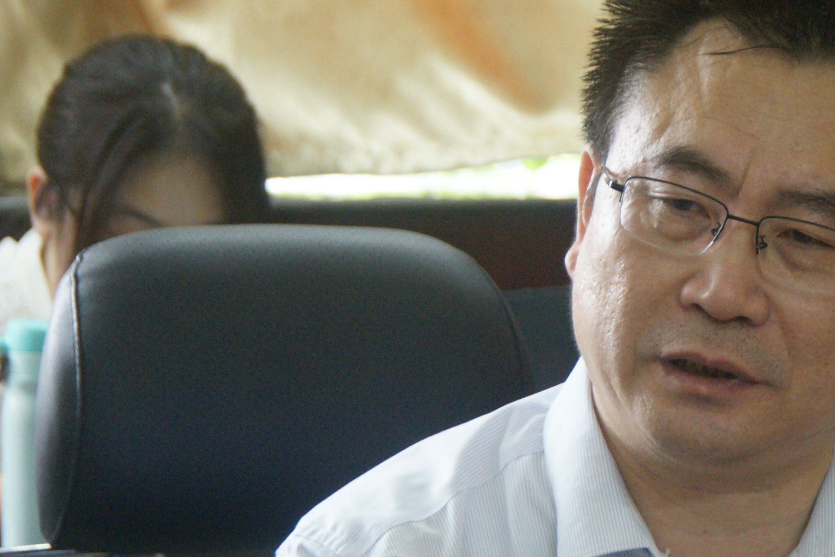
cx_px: 797
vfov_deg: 5.5
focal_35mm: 250
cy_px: 520
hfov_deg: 8.2
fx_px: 5800
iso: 800
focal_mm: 75
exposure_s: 1/20
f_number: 4.5
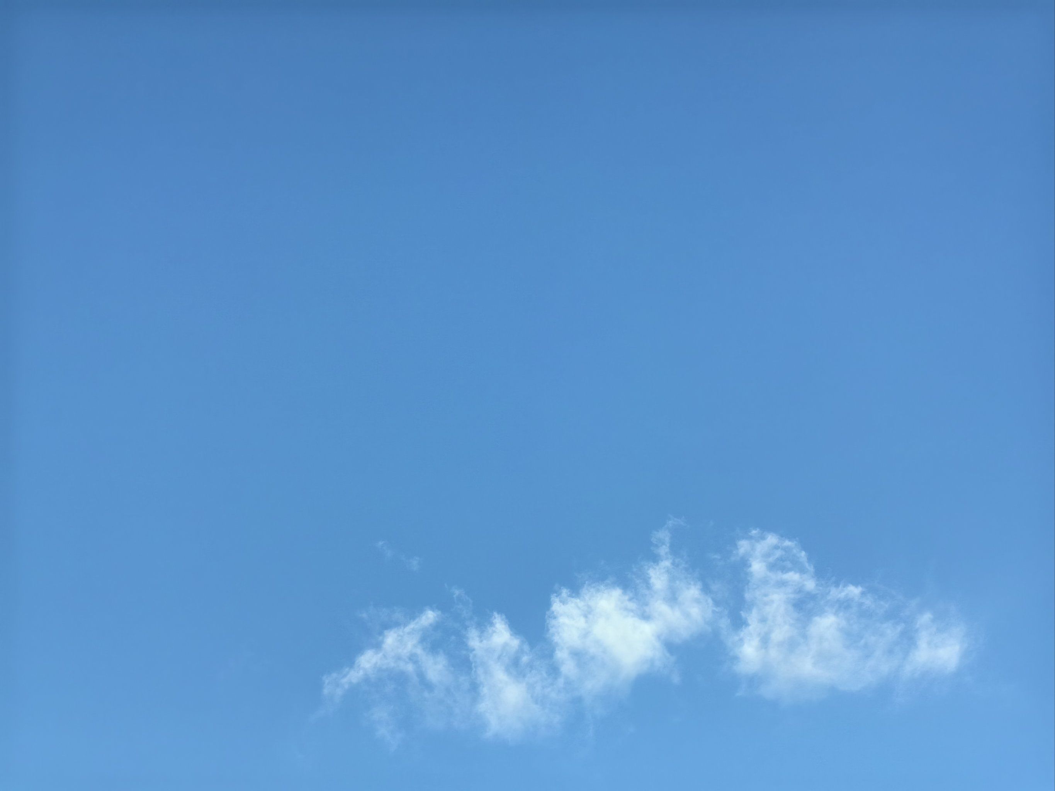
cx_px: 528
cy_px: 396
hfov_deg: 29.0
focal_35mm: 67
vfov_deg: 21.9
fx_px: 2042
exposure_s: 1/667
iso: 50
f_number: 2
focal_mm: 5.75
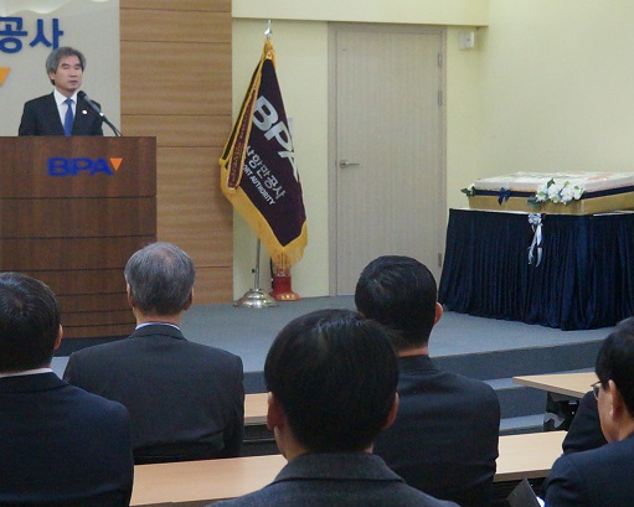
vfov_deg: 17.3
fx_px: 1672
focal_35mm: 89
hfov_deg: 21.4
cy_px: 265
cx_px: 239
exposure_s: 1/125
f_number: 4
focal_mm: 27
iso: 3200
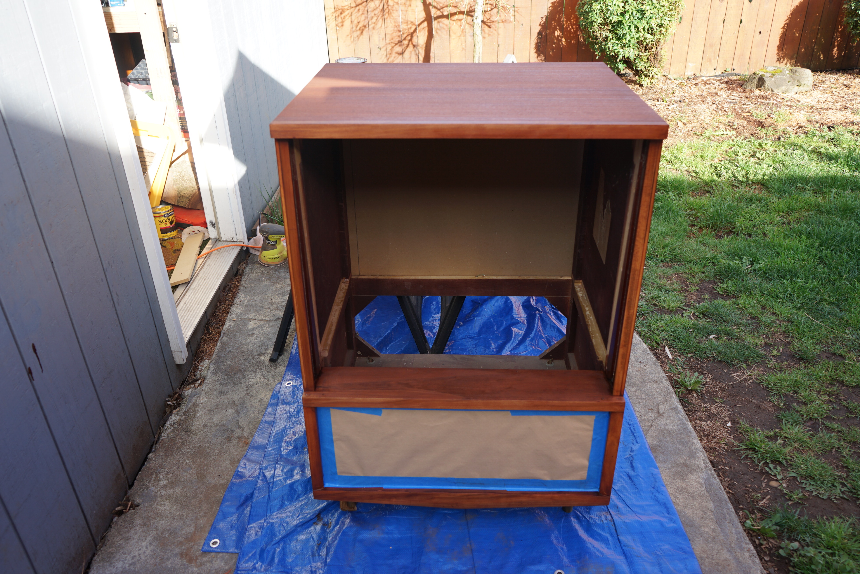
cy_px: 287
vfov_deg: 46.4
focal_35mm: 28
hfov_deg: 65.5
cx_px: 430
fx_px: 669
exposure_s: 1/80
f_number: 5.6
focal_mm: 28
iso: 100
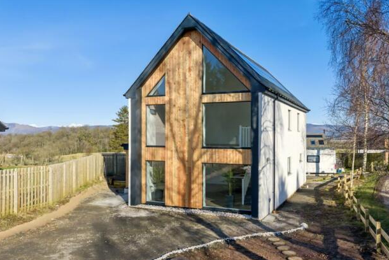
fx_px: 324
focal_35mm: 30
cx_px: 206
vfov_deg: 43.6
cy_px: 134
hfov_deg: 61.9
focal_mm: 14.4
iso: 320
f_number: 2.8
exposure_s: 1/3200
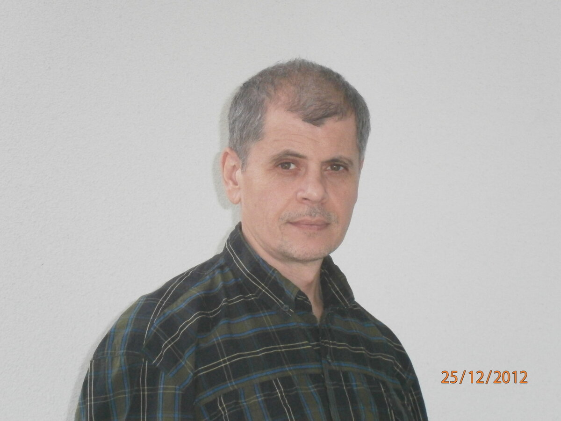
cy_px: 210
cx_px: 280
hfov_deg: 15.2
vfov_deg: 11.4
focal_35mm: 130
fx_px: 2107
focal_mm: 23.5
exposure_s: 1/125
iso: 640
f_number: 6.5
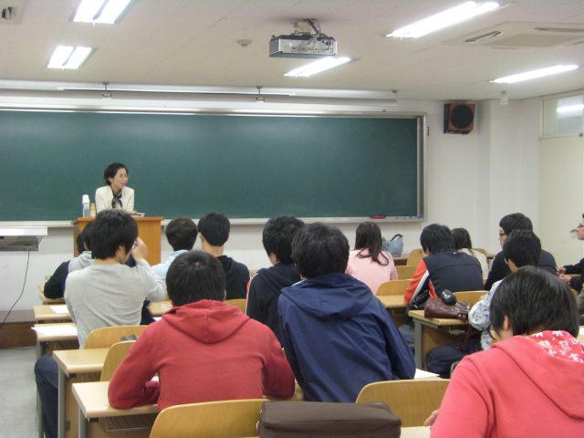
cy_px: 219
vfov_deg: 25.7
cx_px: 292
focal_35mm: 57
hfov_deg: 33.8
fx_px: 962
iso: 200
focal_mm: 9.5
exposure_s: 1/20
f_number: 4
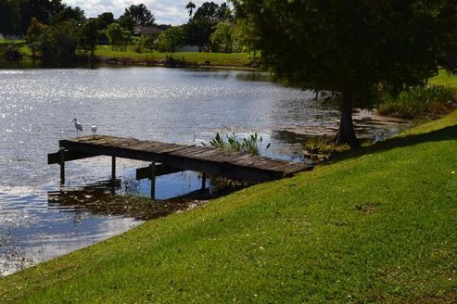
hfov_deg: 33.2
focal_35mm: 60
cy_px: 183
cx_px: 157
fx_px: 761
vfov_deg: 22.6
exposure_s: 1/500
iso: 320
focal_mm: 28
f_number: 11
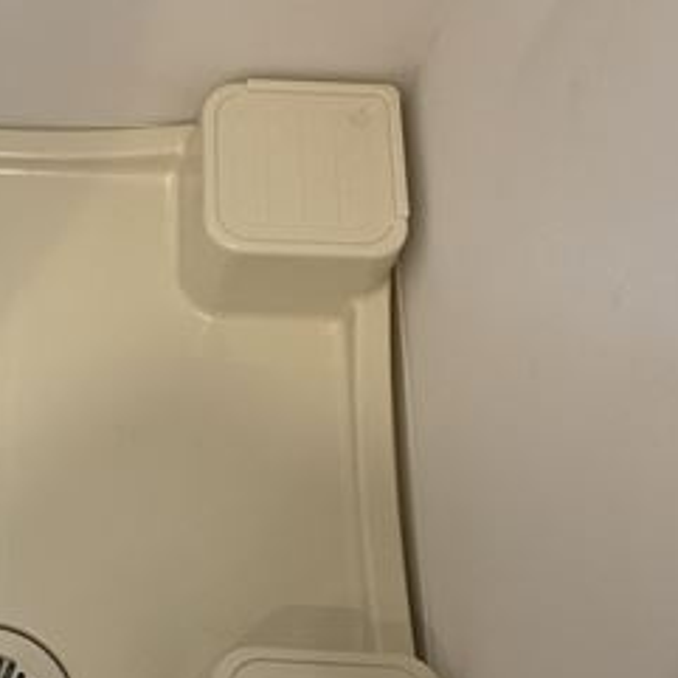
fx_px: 1352
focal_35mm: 61
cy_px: 425
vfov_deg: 28.1
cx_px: -23
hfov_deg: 26.4
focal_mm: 4.25
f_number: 1.8
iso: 100
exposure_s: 1/100
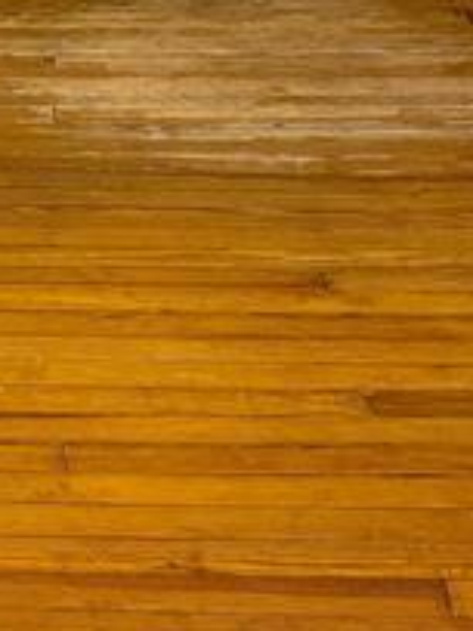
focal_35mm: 98
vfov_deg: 19.2
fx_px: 1785
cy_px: -74
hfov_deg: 14.6
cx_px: -111
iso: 200
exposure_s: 1/60
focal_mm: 5.96
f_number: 1.6
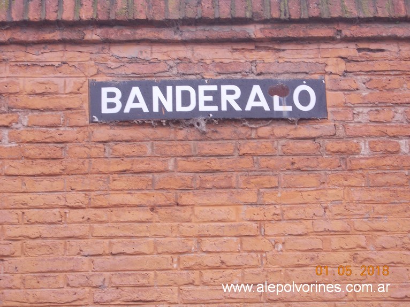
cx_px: 205
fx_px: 1137
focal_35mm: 96
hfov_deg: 20.4
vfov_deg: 15.4
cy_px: 154
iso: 100
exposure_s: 1/60
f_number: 5.3
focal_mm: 13.6
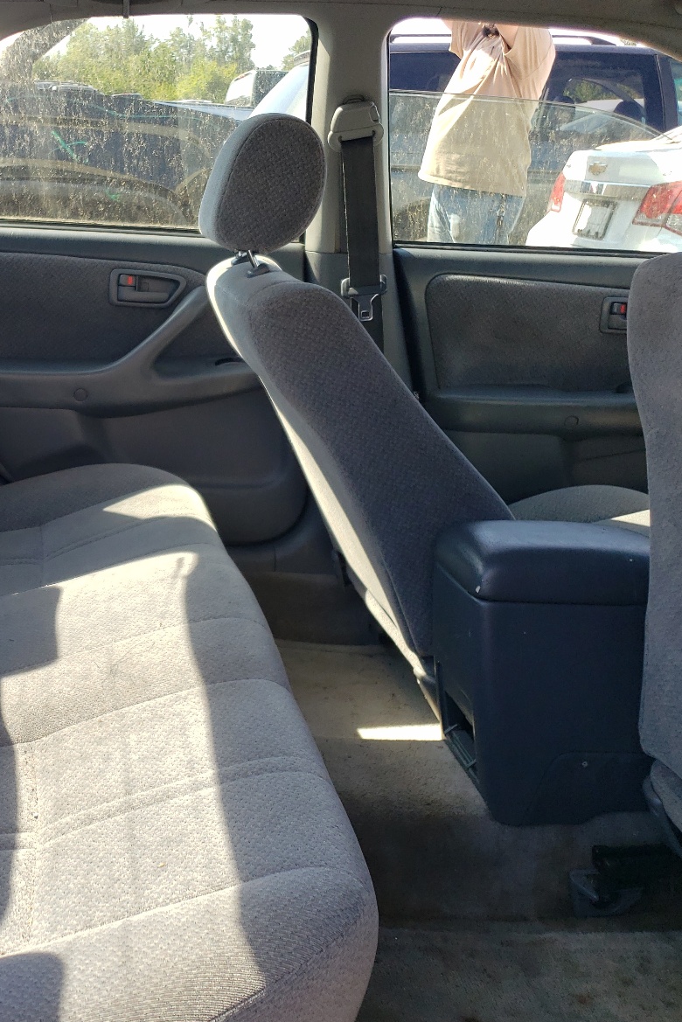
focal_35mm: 37
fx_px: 1051
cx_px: 70
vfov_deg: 51.9
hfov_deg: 34.0
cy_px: 505
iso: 50
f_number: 1.5
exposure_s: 1/588
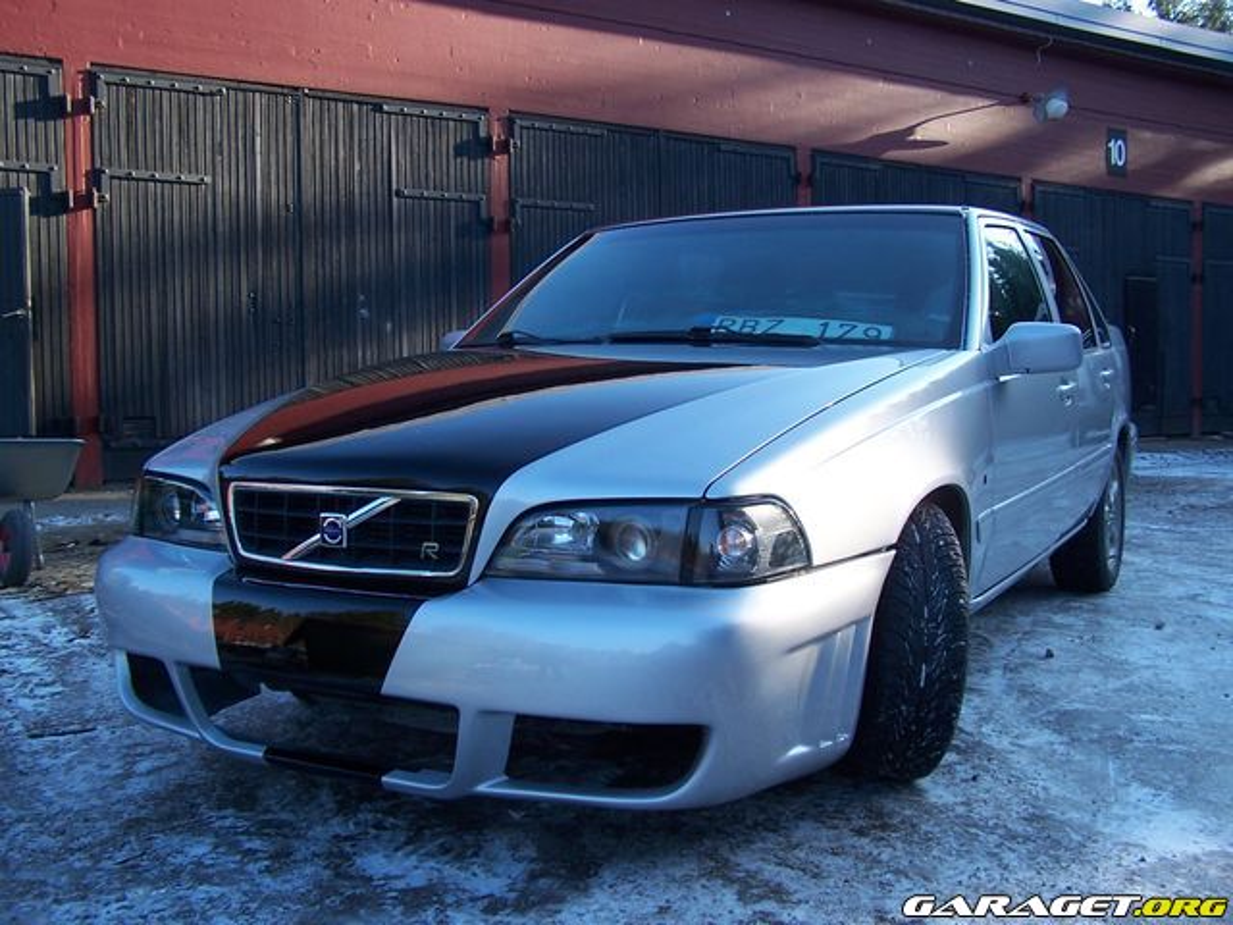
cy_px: 462
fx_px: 1354
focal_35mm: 38
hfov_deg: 49.0
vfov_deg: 37.7
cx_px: 616
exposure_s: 1/180
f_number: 2.8
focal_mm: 6.3
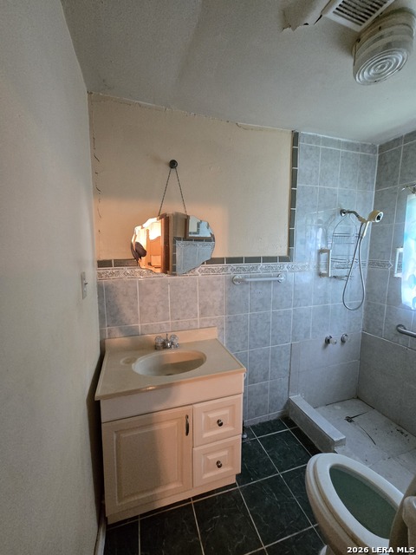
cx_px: 208
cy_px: 278
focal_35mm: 13
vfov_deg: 106.2
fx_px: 208
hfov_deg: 89.9
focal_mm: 2.2
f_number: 2.2
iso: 1000
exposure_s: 1/60
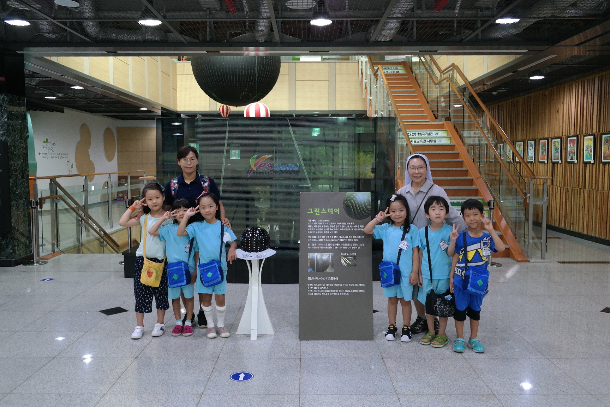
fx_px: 508
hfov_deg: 61.9
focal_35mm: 30
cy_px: 204
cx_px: 305
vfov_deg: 43.6
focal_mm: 20
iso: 800
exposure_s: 1/40
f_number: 3.5
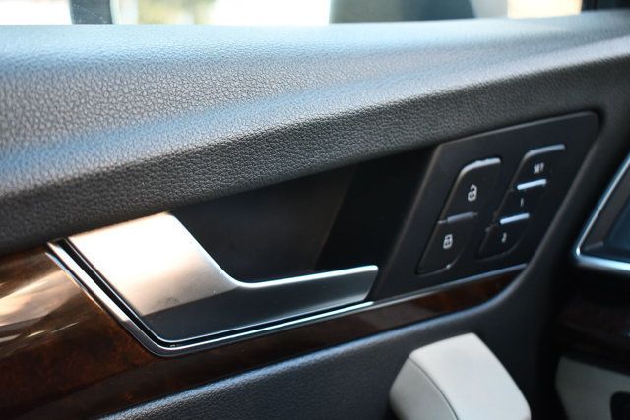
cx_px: 315
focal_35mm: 48
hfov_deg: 41.1
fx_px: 840
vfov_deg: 28.1
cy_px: 210
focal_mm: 32
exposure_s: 1/125
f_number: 4.5
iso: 1400
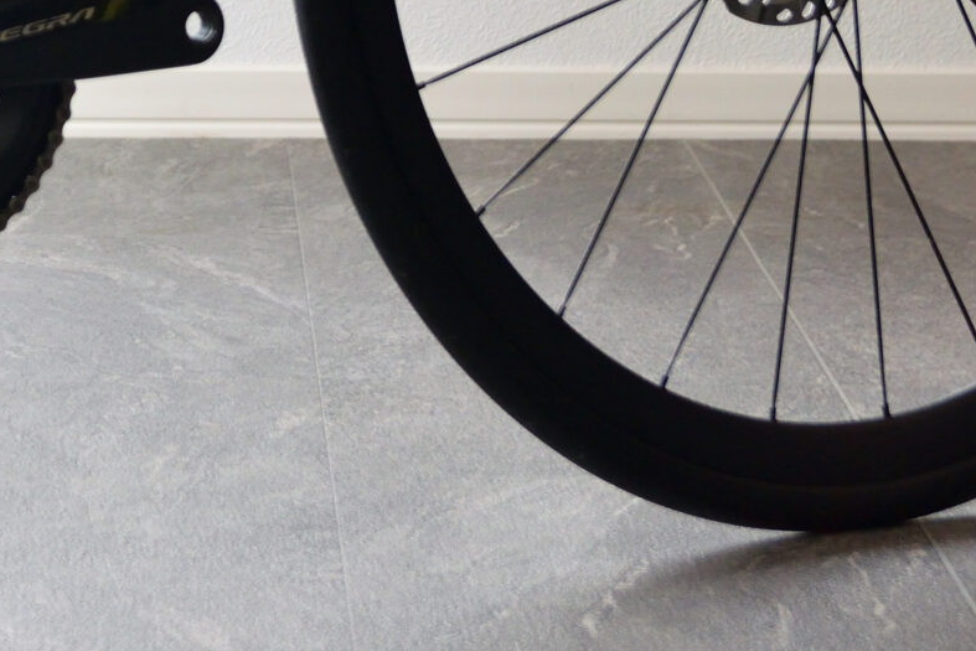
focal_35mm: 244
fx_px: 6616
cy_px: -303
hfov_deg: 8.3
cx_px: -196
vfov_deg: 5.6
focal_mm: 50
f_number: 4
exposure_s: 1/400
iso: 640
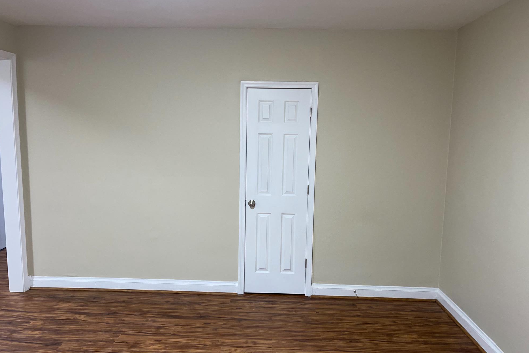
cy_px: 177
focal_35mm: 28
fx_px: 411
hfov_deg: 65.5
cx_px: 259
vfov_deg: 46.4
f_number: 1.6
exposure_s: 1/20
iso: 50
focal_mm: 5.1
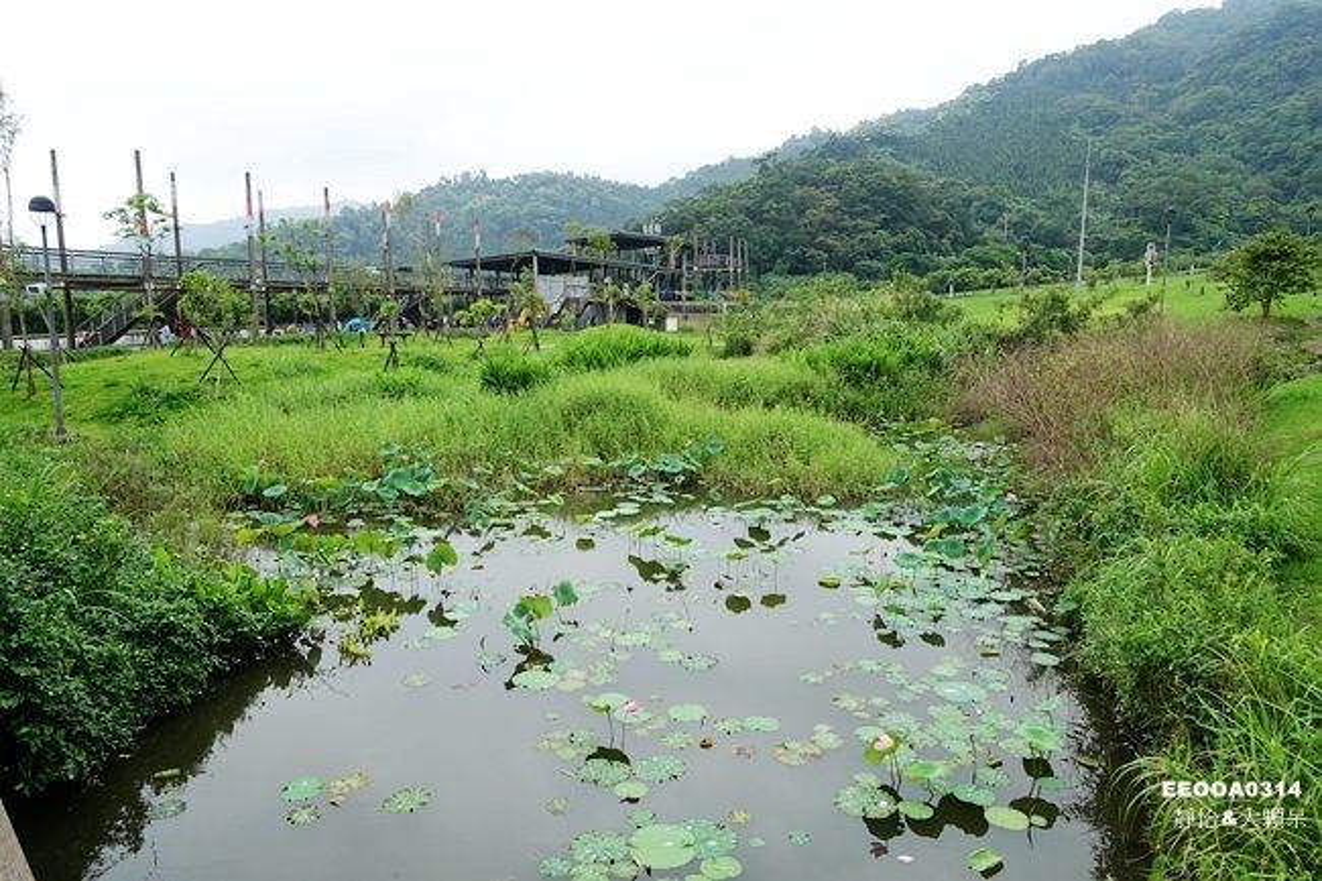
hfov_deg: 73.8
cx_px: 661
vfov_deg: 53.1
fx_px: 881
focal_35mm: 24
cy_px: 440
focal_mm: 8.8
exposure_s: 1/320
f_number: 4
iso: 125
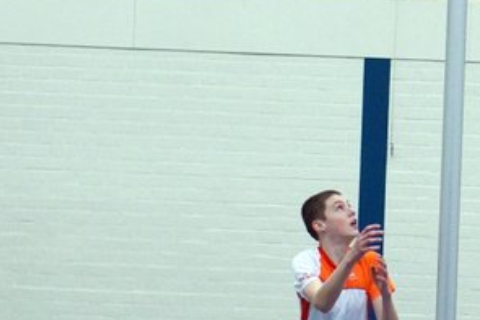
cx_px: 750
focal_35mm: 260
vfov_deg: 5.3
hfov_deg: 7.8
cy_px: 75
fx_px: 3468
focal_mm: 50
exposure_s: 1/200
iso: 1000
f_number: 2.5
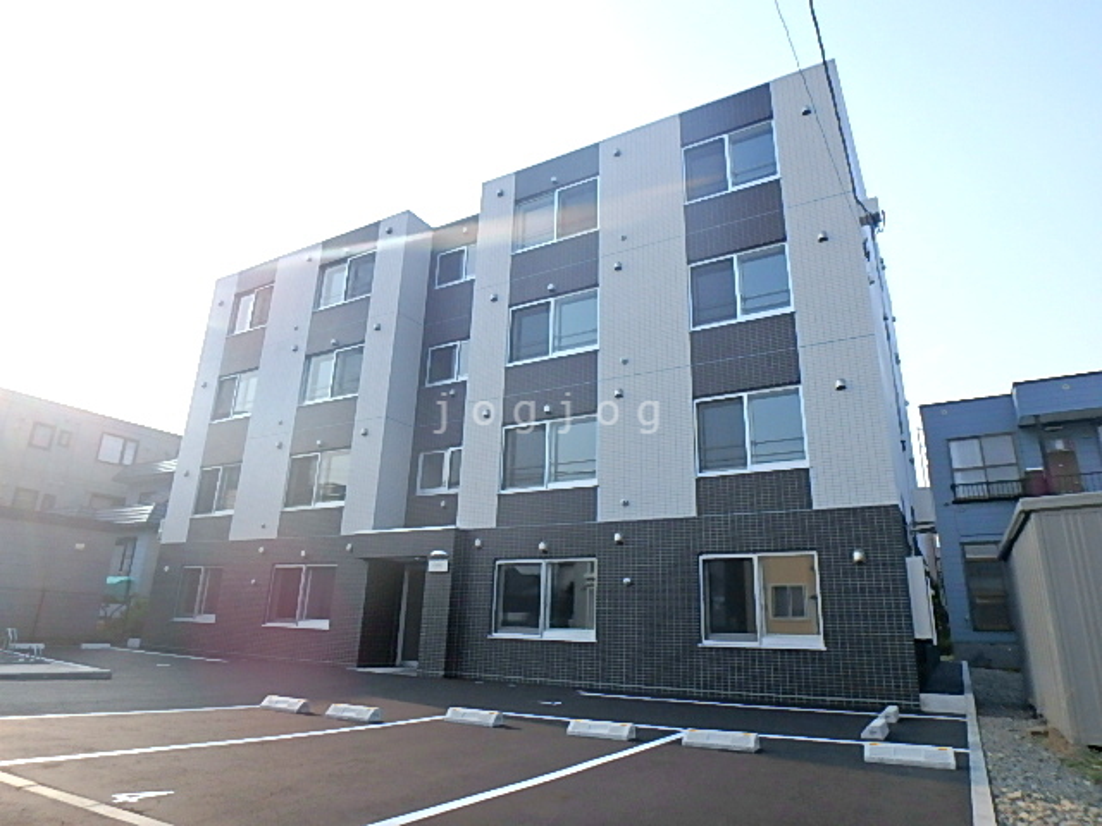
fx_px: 669
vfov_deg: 63.4
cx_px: 551
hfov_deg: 79.0
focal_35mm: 21
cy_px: 413
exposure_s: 1/1000
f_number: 3.5
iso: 125
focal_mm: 3.7
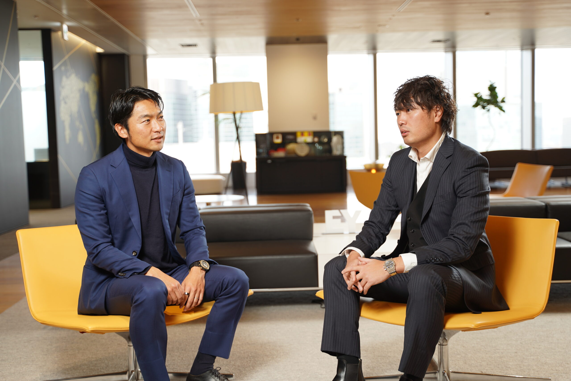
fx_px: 745
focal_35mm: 47
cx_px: 286
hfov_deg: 41.9
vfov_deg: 28.7
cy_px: 190
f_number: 2.8
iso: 160
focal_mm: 47
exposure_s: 1/60
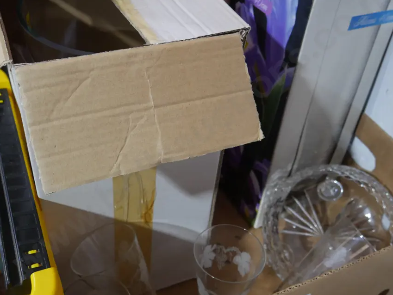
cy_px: 128
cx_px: 206
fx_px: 466
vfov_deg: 35.1
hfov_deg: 45.7
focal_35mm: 41
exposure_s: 1/60
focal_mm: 17
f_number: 4
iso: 1250
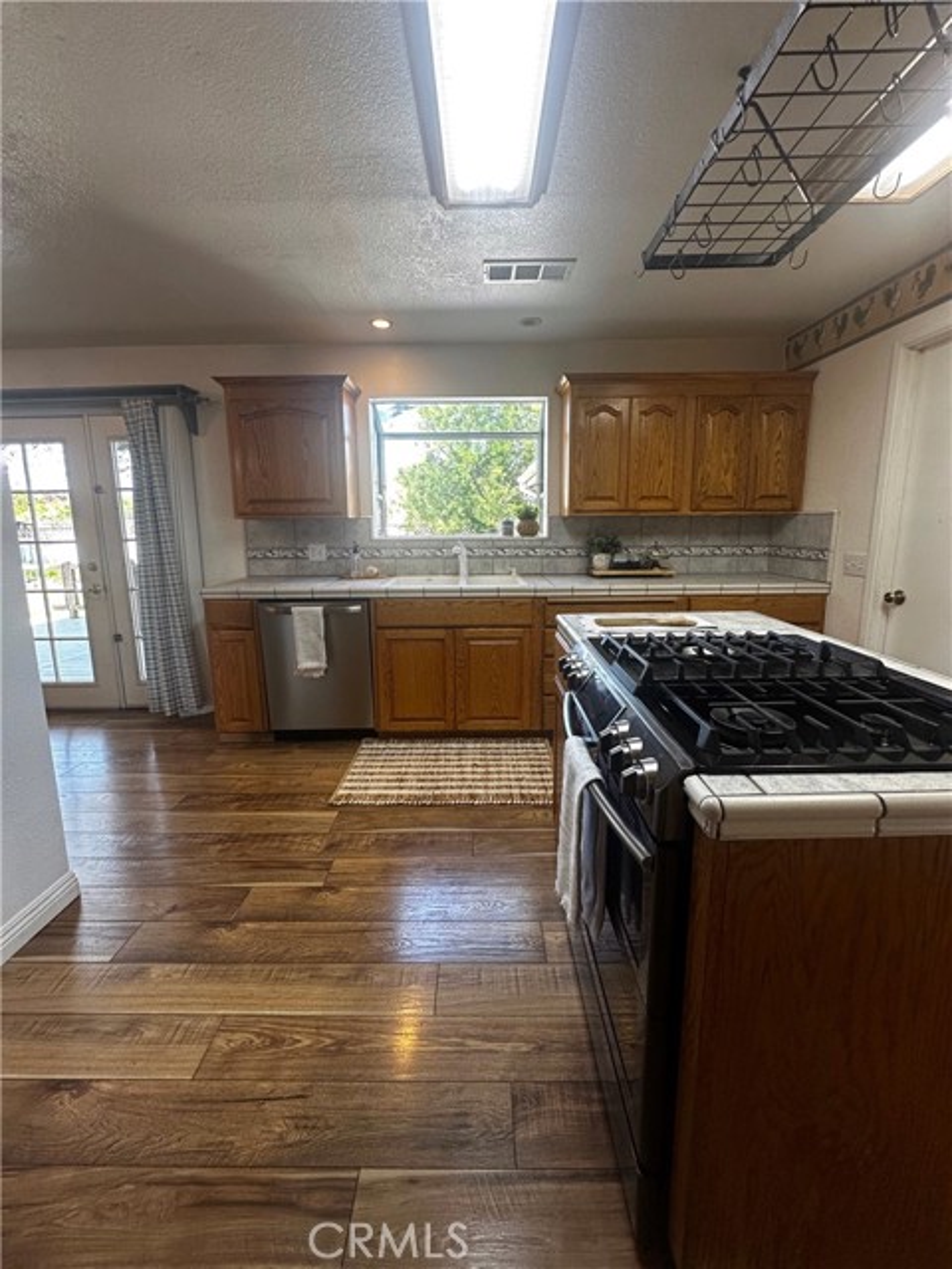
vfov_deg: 102.1
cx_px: 476
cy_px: 634
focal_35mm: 14
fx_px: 513
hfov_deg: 85.7
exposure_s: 1/120
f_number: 2.2
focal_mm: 2.22
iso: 160
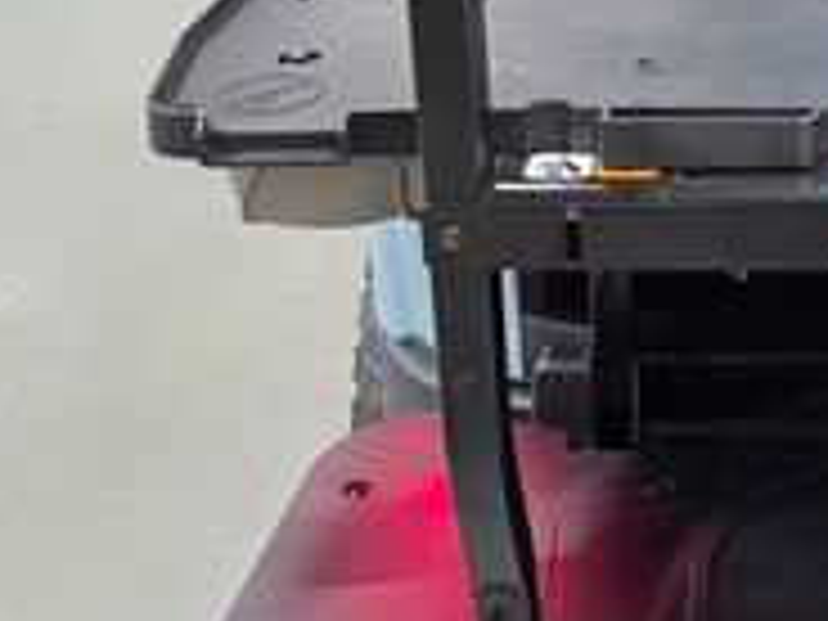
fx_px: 1914
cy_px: 22
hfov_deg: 22.7
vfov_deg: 18.0
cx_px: 963
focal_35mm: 80
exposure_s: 1/120
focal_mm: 6.3
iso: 320
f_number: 1.7
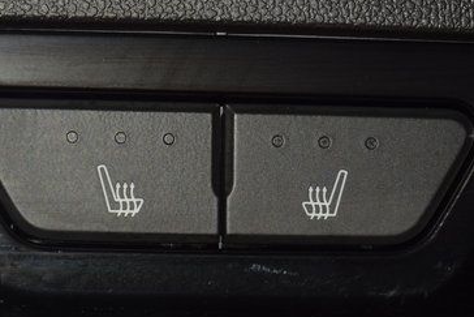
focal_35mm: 295
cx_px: 249
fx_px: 3886
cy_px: 177
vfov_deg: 4.7
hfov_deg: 7.0
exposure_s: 1/125
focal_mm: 70
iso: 100
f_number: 8
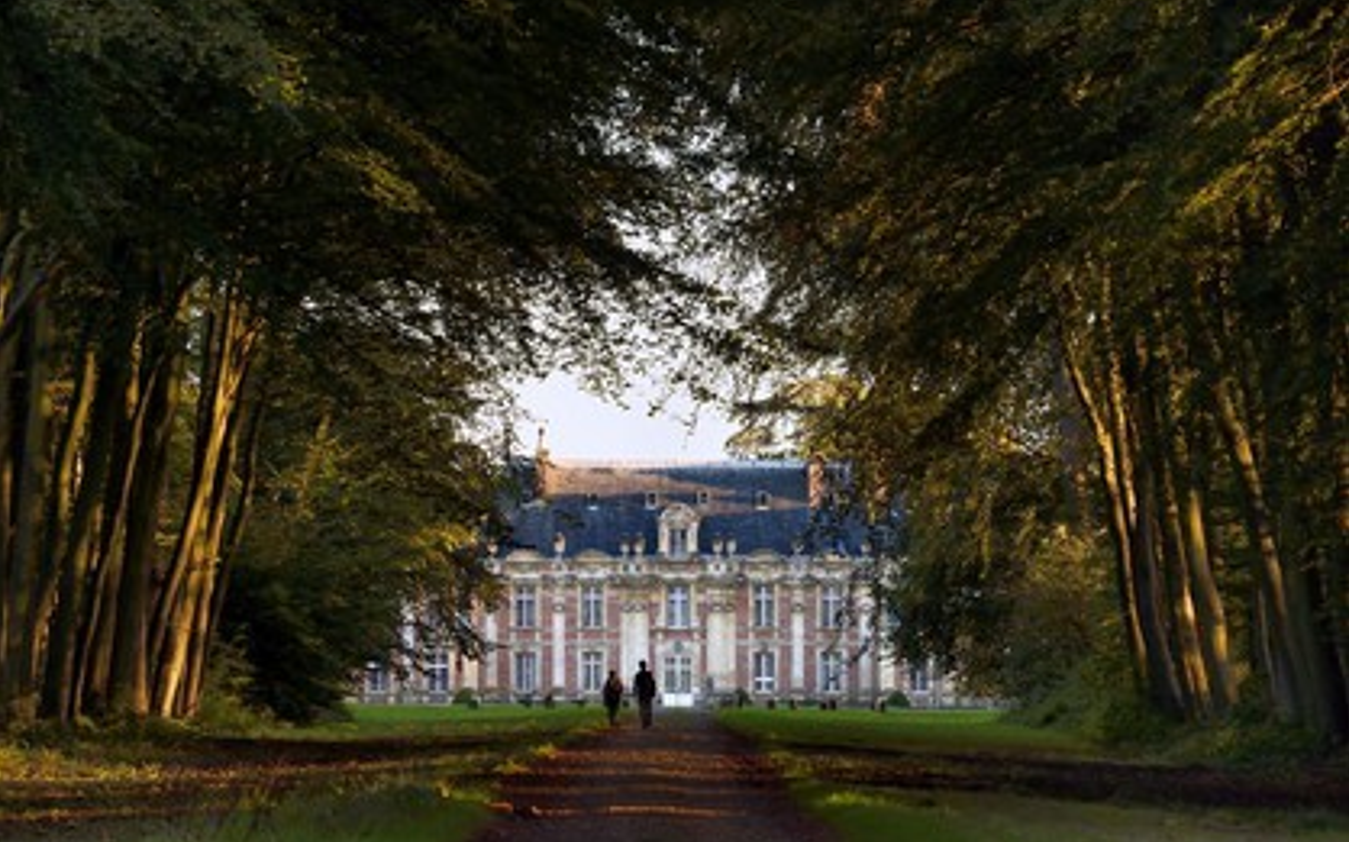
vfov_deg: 6.4
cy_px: 406
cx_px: 674
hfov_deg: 10.2
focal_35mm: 205
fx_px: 7535
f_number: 6.3
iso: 800
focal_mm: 200
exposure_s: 1/200
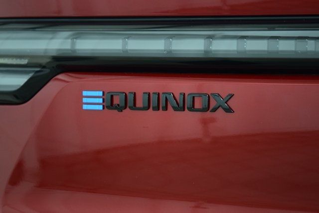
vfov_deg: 13.0
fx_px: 931
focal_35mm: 105
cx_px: 160
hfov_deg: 19.5
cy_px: 106
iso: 1600
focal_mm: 70
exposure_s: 1/60
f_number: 2.8
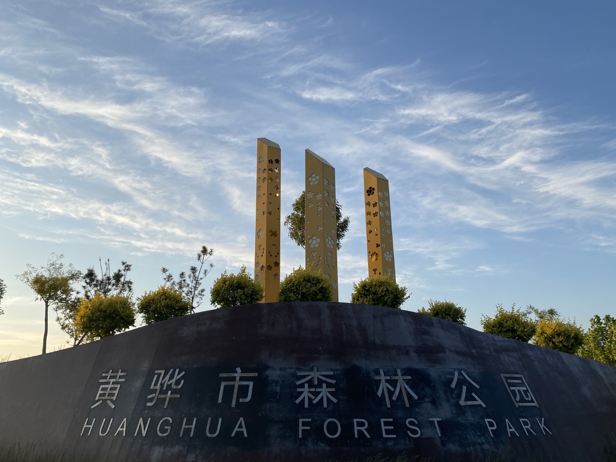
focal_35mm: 26
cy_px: 231
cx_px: 308
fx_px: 463
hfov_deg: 67.3
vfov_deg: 53.1
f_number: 1.8
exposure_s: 1/1543
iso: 32
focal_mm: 4.25
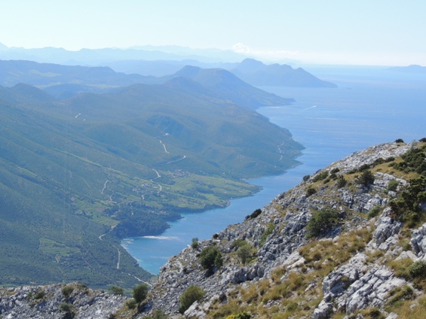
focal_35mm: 85
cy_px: 126
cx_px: 146
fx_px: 1046
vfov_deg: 17.4
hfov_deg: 22.9
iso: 100
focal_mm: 10.7
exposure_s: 1/800
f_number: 3.7
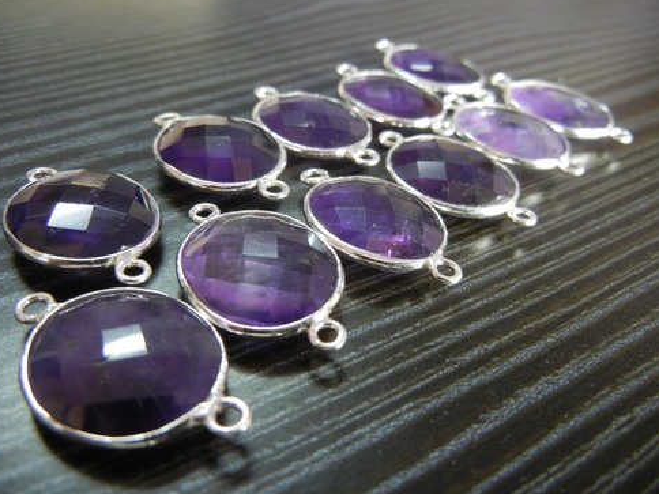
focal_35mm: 31
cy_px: 248
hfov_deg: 58.3
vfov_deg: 45.4
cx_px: 321
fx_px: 590
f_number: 3.5
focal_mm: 5.4
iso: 400
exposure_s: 1/13
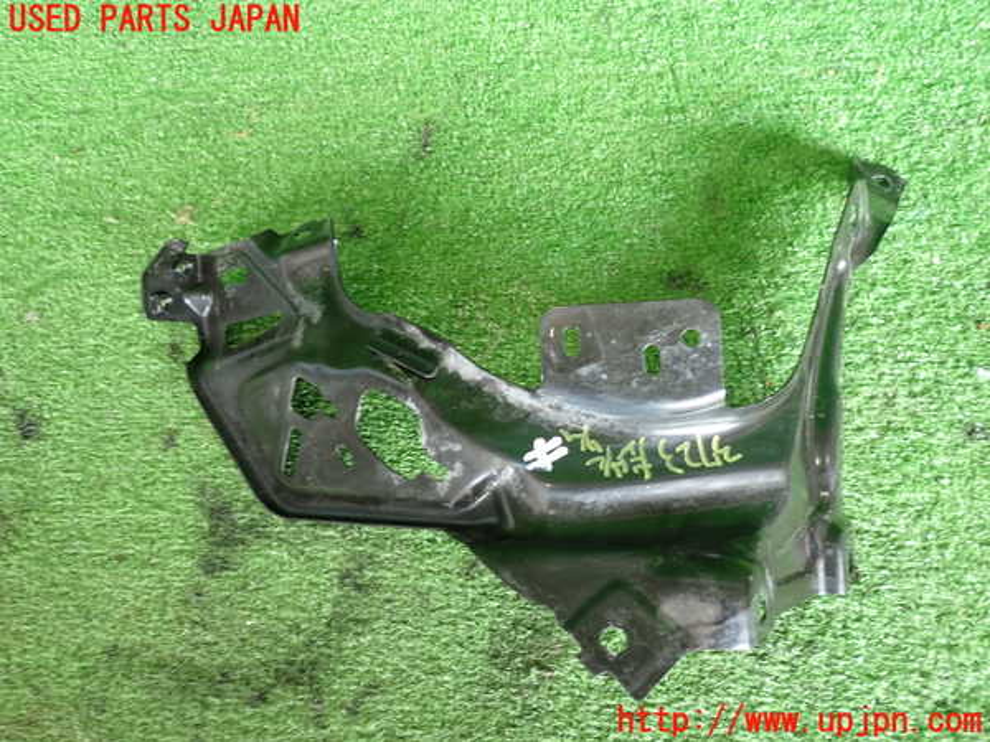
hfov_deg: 63.4
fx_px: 801
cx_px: 495
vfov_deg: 49.7
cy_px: 371
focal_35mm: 28
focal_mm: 5.05
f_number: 2.2
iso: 200
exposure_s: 1/60
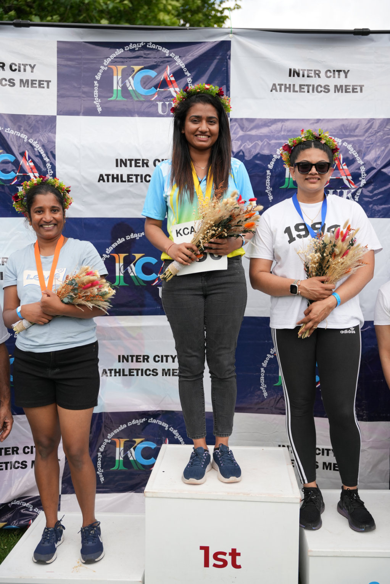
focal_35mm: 37
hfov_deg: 35.9
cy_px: 292
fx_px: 603
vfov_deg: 51.8
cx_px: 195
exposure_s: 1/2000
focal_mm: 37.1
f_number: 2.8
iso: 250
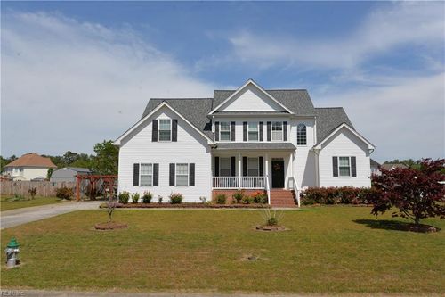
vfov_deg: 49.5
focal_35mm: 26
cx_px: 222
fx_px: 321
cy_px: 148
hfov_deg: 69.4
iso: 100
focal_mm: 26
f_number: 11
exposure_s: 1/200
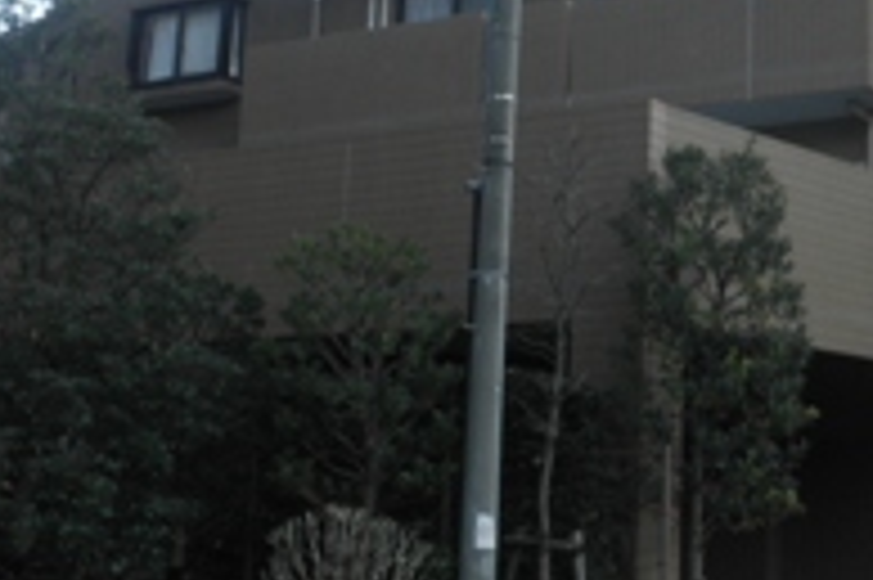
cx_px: 729
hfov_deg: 27.4
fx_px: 1744
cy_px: 184
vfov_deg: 18.8
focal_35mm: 72
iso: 64
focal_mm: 5
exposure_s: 1/50
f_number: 3
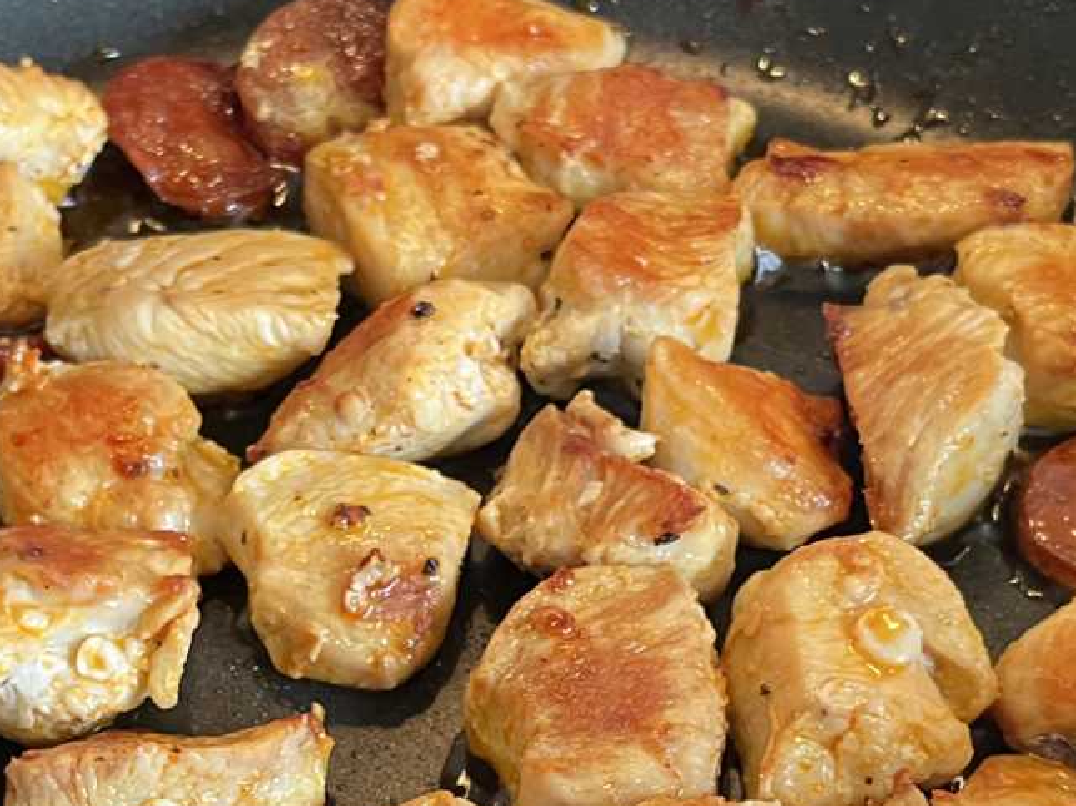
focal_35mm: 68
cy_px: 895
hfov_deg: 28.6
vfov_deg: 20.5
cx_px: 491
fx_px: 2113
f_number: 1.6
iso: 250
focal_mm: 5.1
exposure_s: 1/50
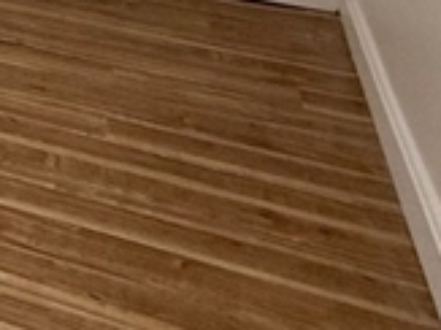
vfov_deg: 13.3
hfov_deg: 13.0
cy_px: -411
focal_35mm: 88
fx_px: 1120
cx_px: -749
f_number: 2.2
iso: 80
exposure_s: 1/120
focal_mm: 2.22
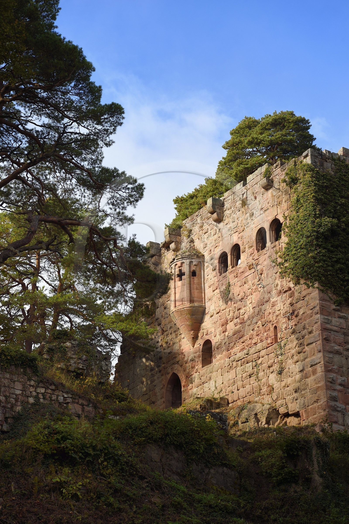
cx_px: 174
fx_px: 1019
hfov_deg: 19.4
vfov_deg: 28.9
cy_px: 262
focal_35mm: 70
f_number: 8
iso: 200
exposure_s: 1/500
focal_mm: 70
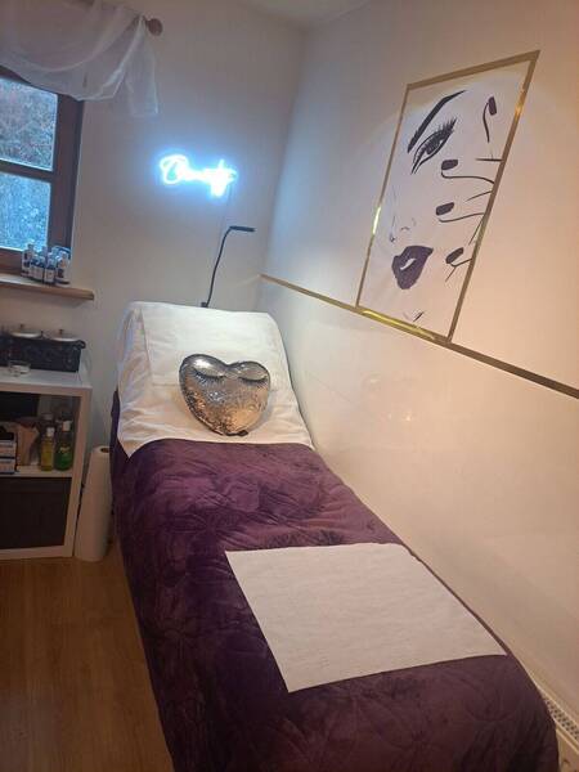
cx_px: 290
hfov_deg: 56.8
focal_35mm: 24
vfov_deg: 71.6
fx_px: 535
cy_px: 386
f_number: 1.8
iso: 125
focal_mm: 5.23
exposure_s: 1/50
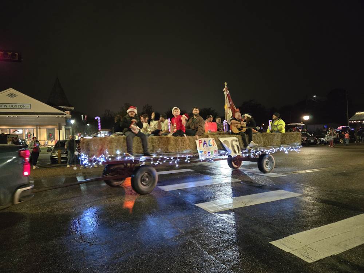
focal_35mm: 23
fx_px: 242
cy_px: 136
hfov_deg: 73.9
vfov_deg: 58.9
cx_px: 182
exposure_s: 1/60
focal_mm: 5.4
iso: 1600
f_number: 1.8
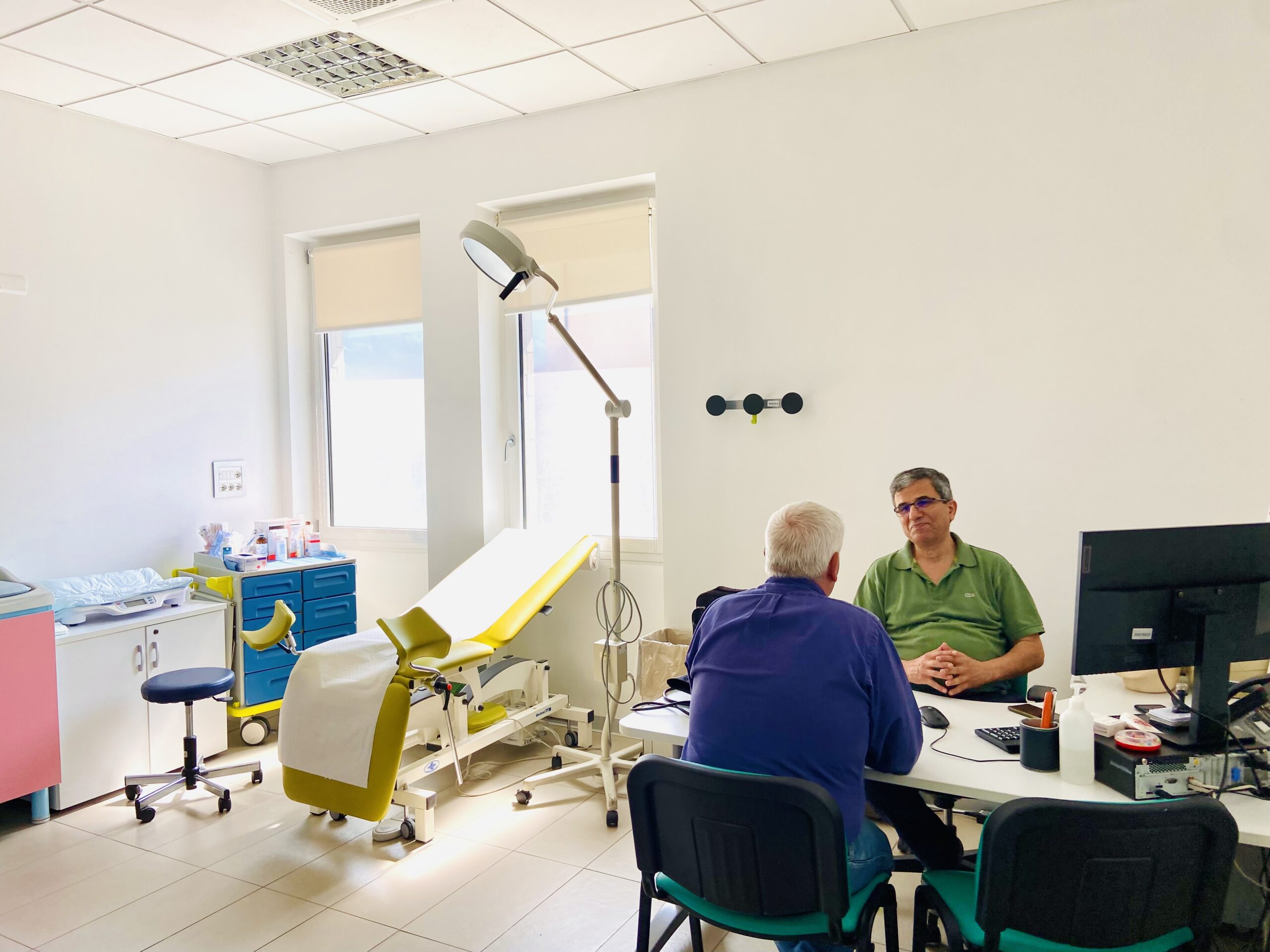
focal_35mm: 26
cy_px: 476
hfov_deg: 67.3
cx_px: 635
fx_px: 954
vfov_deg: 53.1
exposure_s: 1/121
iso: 40
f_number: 1.8
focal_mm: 4.25
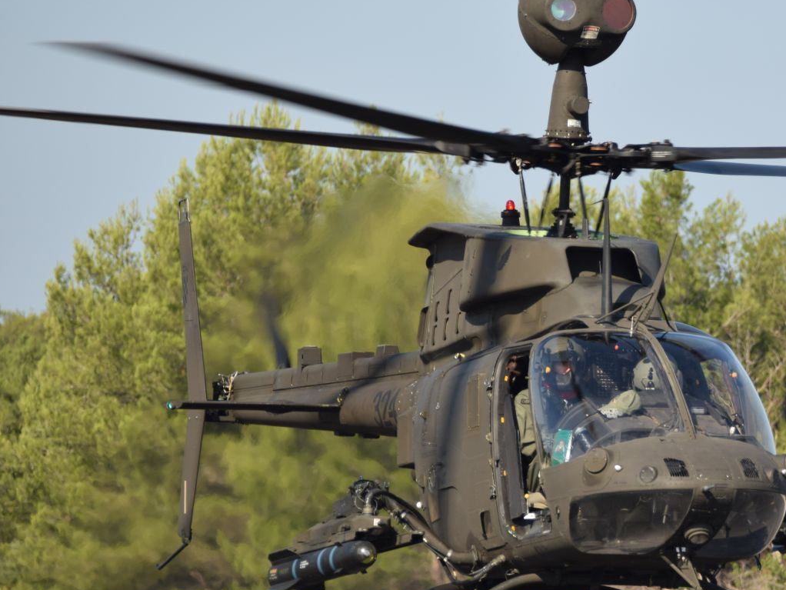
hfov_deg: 4.2
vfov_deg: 3.1
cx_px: 578
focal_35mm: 474
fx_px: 10765
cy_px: 344
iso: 100
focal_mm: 210
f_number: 5.6
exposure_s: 1/500
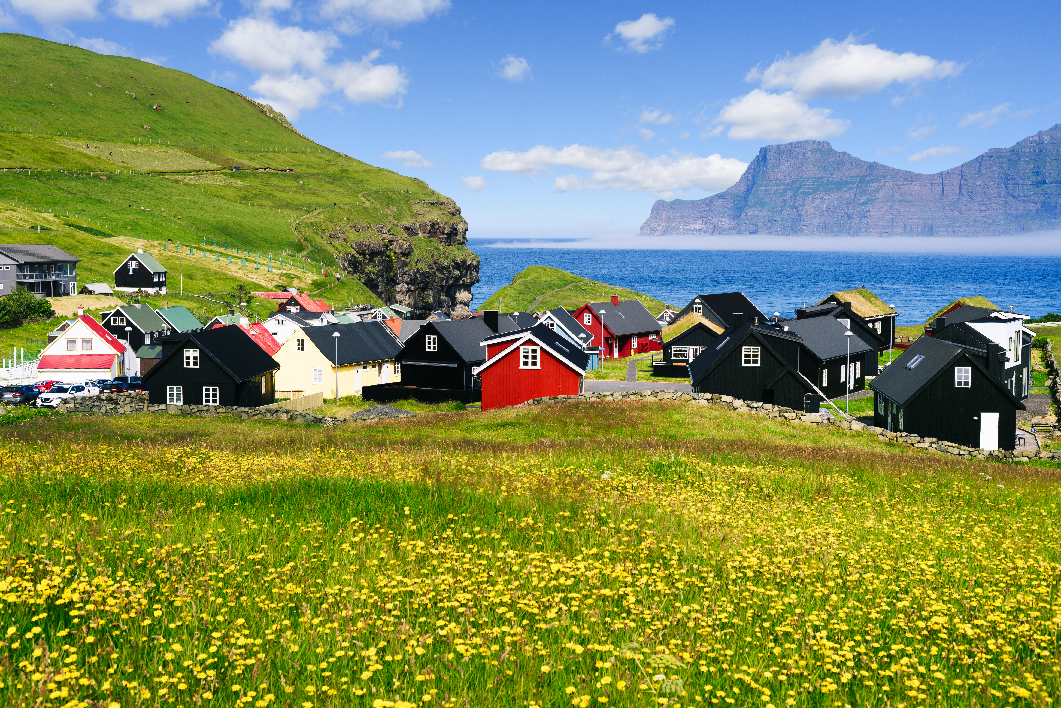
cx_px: 530
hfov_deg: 39.6
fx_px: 1474
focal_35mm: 50
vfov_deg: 27.0
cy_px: 354
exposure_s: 1/400
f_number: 8
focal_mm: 50
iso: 100
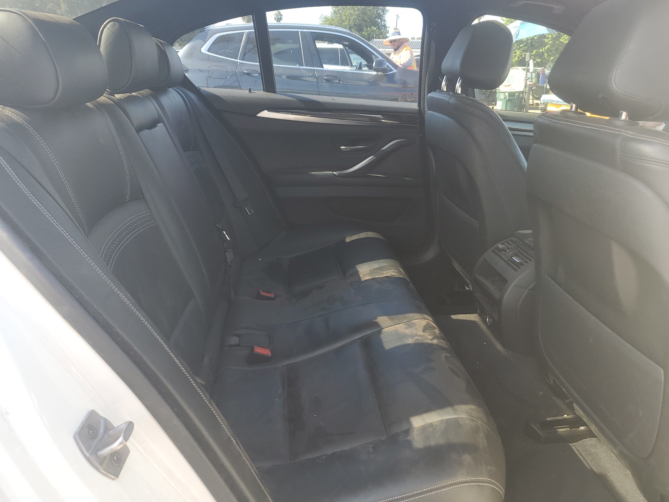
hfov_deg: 67.3
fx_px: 502
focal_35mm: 26
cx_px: 334
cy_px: 251
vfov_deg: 53.1
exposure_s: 1/179
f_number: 1.5
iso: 50
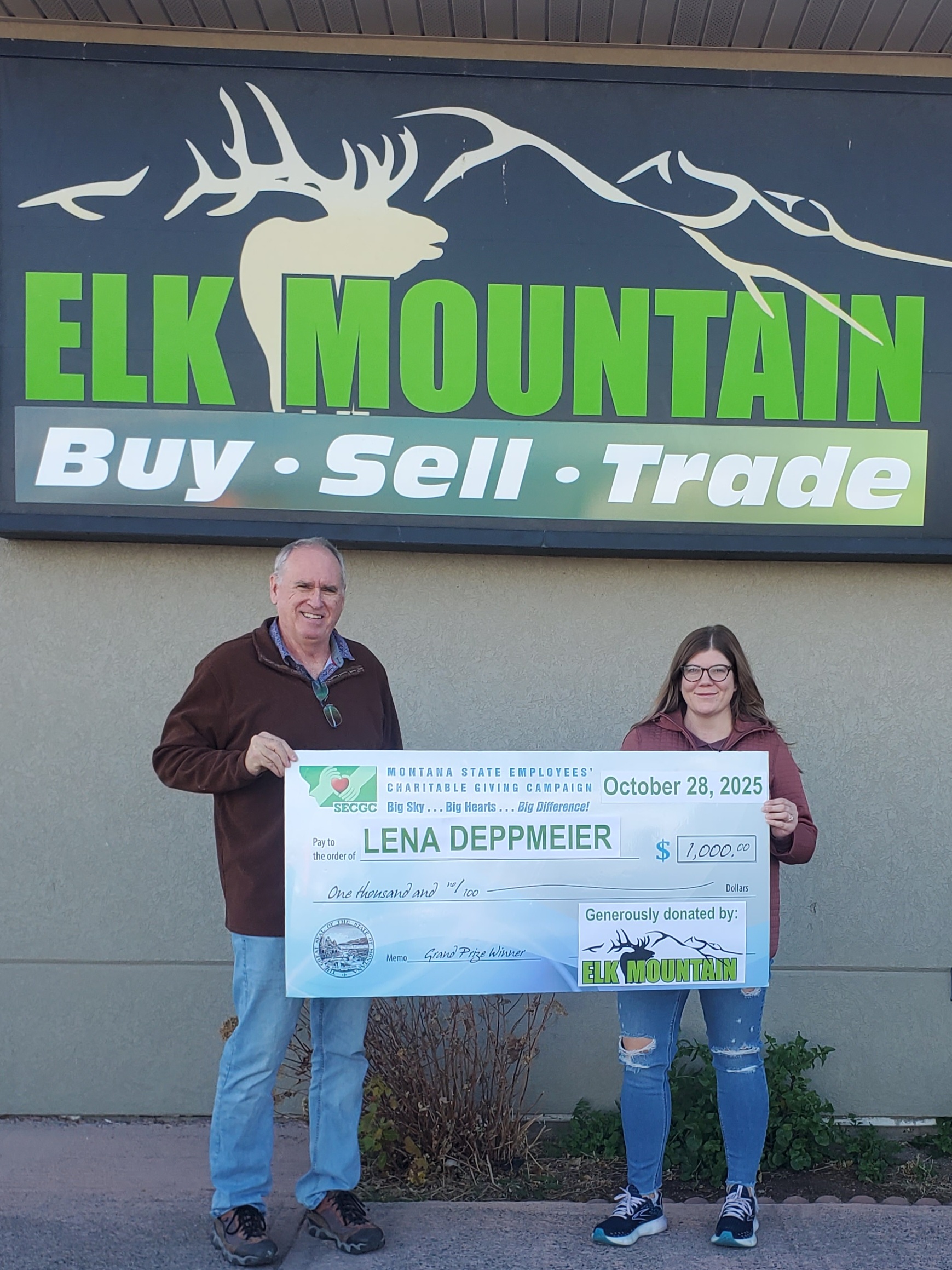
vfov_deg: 67.3
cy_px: 635
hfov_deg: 53.1
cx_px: 476
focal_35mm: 26
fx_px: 953
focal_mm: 4.3
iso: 50
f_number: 2.4
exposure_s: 1/263
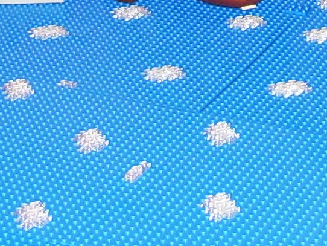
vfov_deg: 9.1
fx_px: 1446
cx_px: 244
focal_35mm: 153
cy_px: -241
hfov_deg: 12.9
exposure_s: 1/60
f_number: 2.7
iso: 80
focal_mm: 6
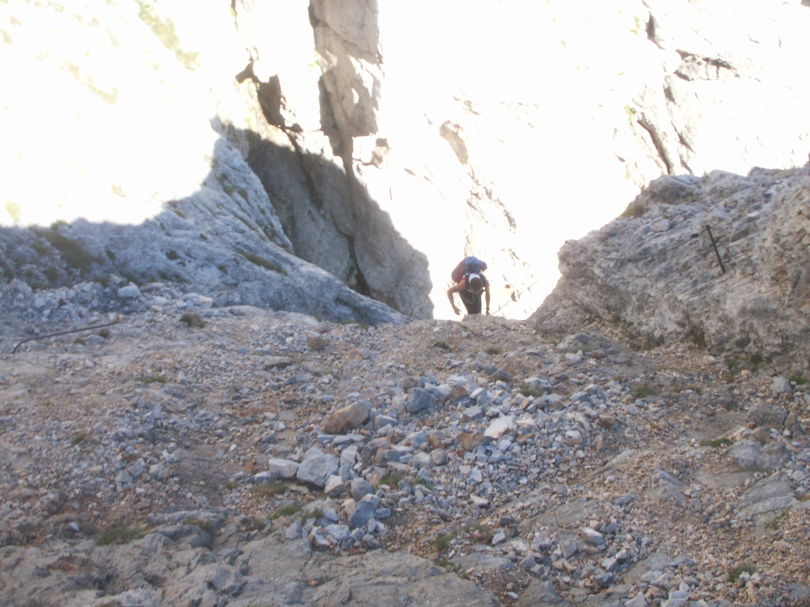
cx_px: 405
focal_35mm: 37
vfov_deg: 38.7
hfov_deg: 50.1
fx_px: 866
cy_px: 304
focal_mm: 7.7
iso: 50
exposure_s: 1/60
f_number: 7.1
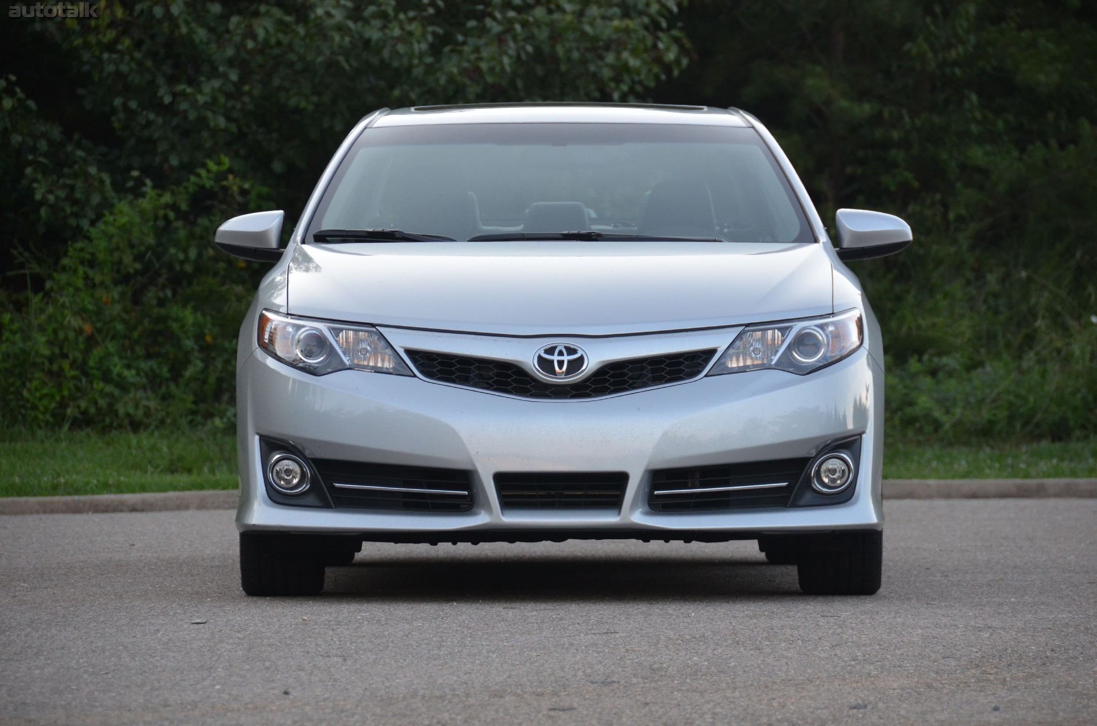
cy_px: 363
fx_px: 6842
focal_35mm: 225
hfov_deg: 9.2
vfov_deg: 6.1
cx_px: 548
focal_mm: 150
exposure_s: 1/500
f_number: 5.6
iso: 1100
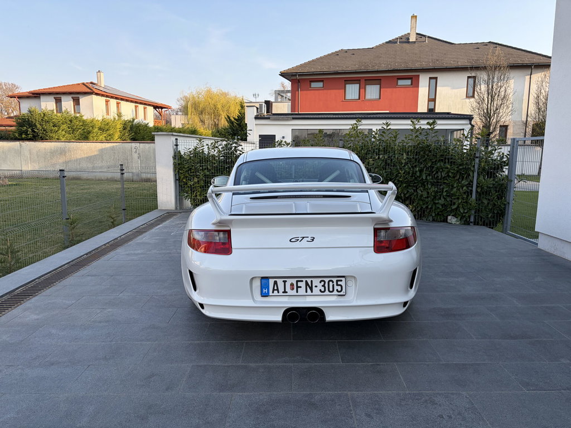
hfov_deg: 67.3
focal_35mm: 26
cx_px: 286
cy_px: 214
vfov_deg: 53.1
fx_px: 429
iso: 50
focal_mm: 5.96
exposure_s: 1/694
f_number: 1.6
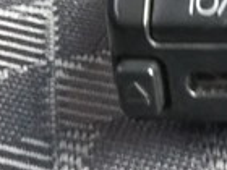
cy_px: 50
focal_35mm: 137
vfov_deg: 10.8
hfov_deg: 12.6
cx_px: 452
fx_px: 898
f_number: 2.2
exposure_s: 1/33
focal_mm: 4
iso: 160
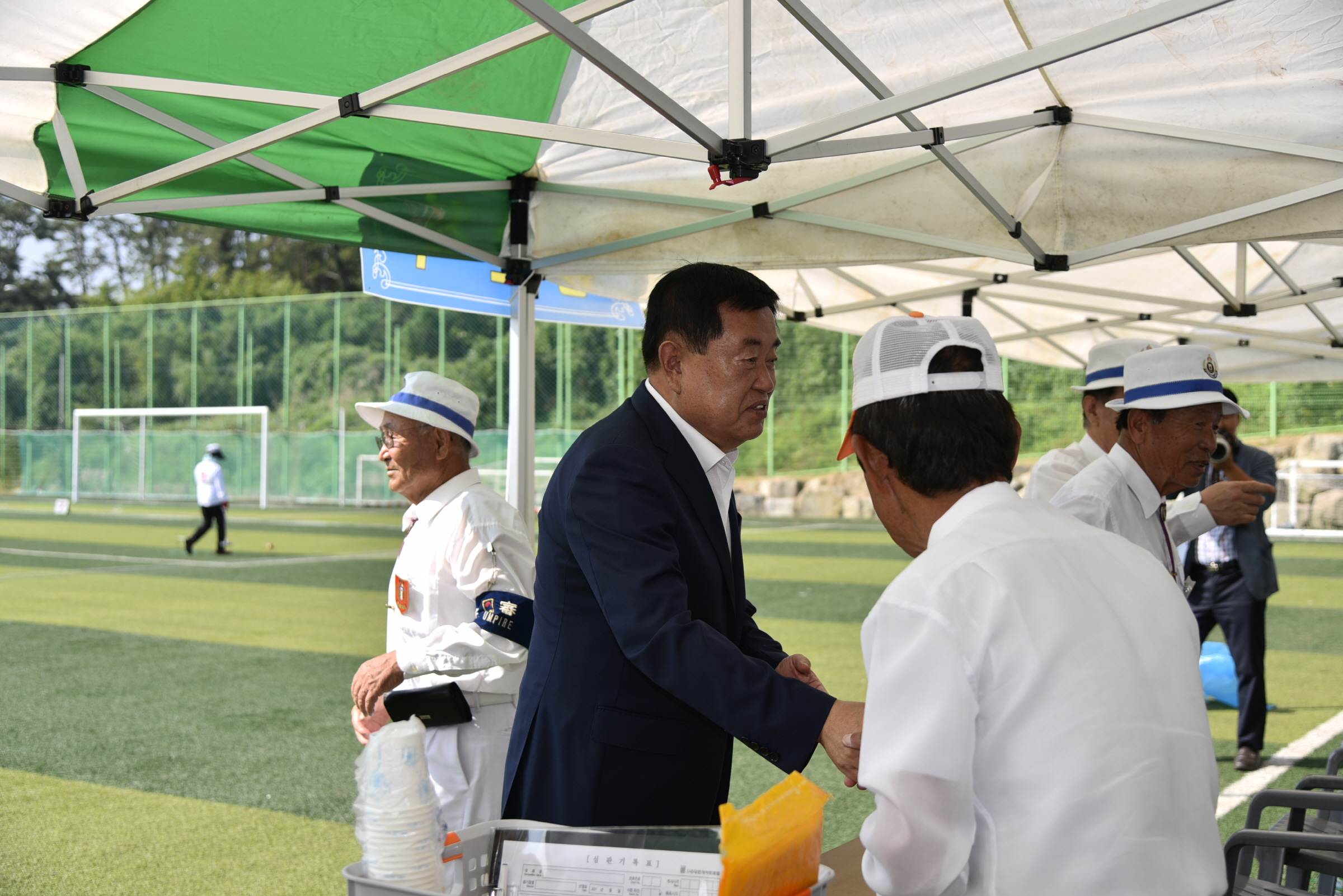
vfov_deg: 30.5
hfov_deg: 44.5
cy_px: 448
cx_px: 672
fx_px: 1642
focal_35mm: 44
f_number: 4
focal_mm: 44
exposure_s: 1/250
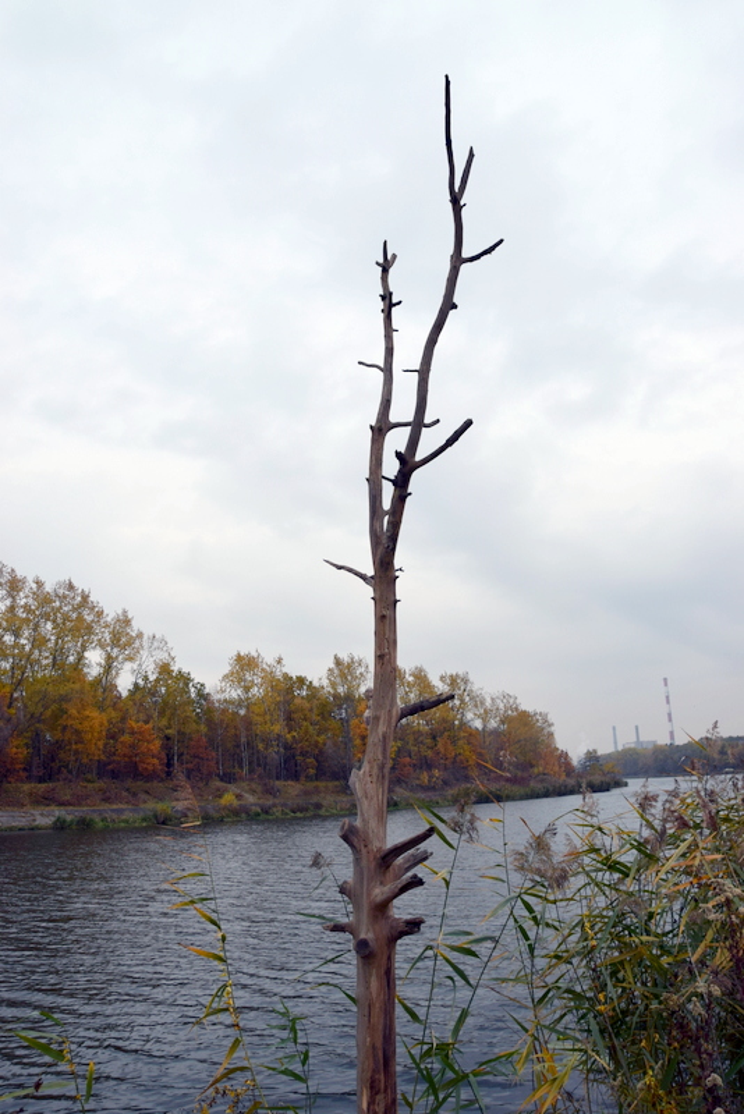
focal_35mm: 27
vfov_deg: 67.4
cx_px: 372
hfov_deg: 48.0
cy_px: 557
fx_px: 836
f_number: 8
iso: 200
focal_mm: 18
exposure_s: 1/320
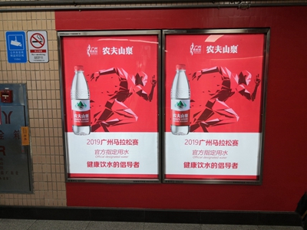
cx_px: 154
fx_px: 239
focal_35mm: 27
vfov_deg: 51.4
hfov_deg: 65.3
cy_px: 115
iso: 80
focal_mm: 3.95
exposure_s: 1/100
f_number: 1.8
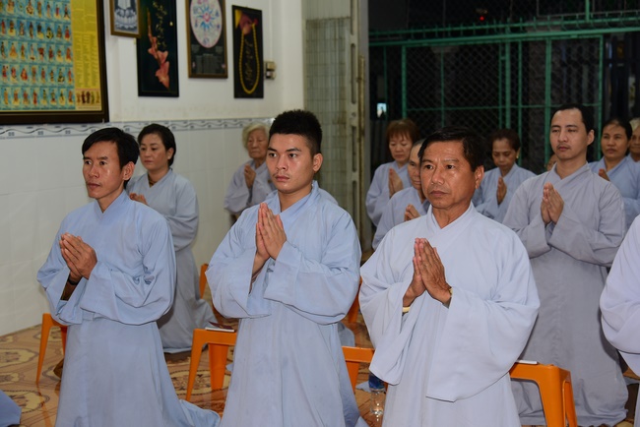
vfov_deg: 27.0
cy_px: 214
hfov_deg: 39.6
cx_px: 320
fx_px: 889
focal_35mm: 50
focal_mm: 50
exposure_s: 1/60
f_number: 4
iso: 320
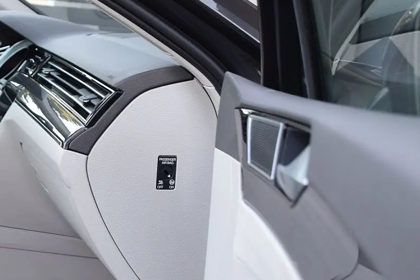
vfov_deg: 17.8
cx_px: -68
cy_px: 192
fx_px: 889
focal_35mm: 76
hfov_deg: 24.4
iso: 320
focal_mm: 21
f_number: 4.5
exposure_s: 1/80
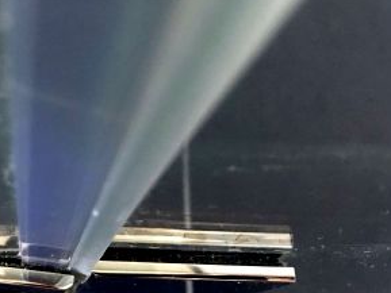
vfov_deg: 23.7
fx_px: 701
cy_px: 143
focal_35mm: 62
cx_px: 41
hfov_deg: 29.9
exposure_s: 1/6
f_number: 1.8
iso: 80
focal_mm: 3.99
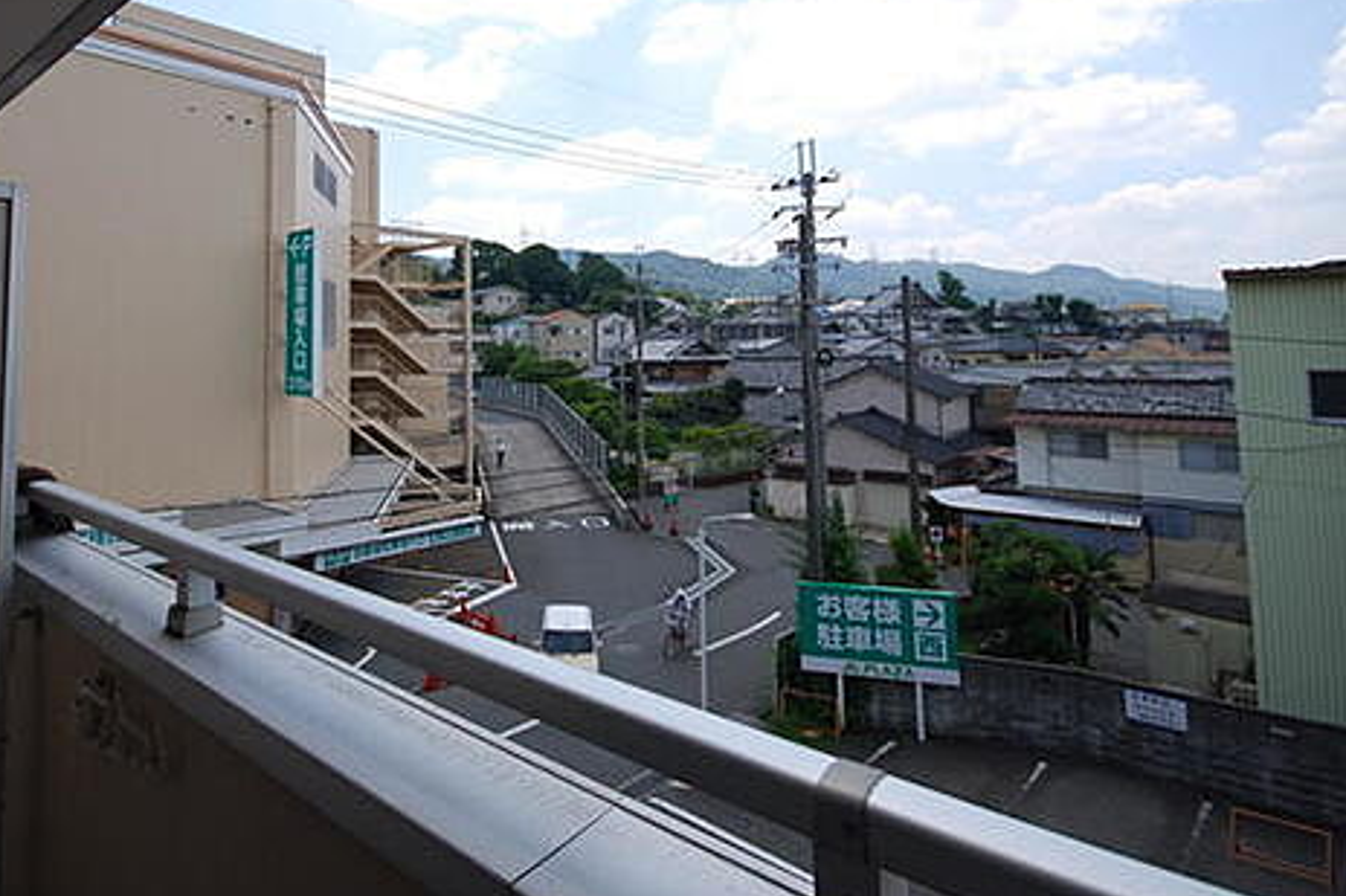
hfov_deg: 62.4
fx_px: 1084
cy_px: 299
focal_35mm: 29
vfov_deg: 44.3
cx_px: 470
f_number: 8
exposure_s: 1/250
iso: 100
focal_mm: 14
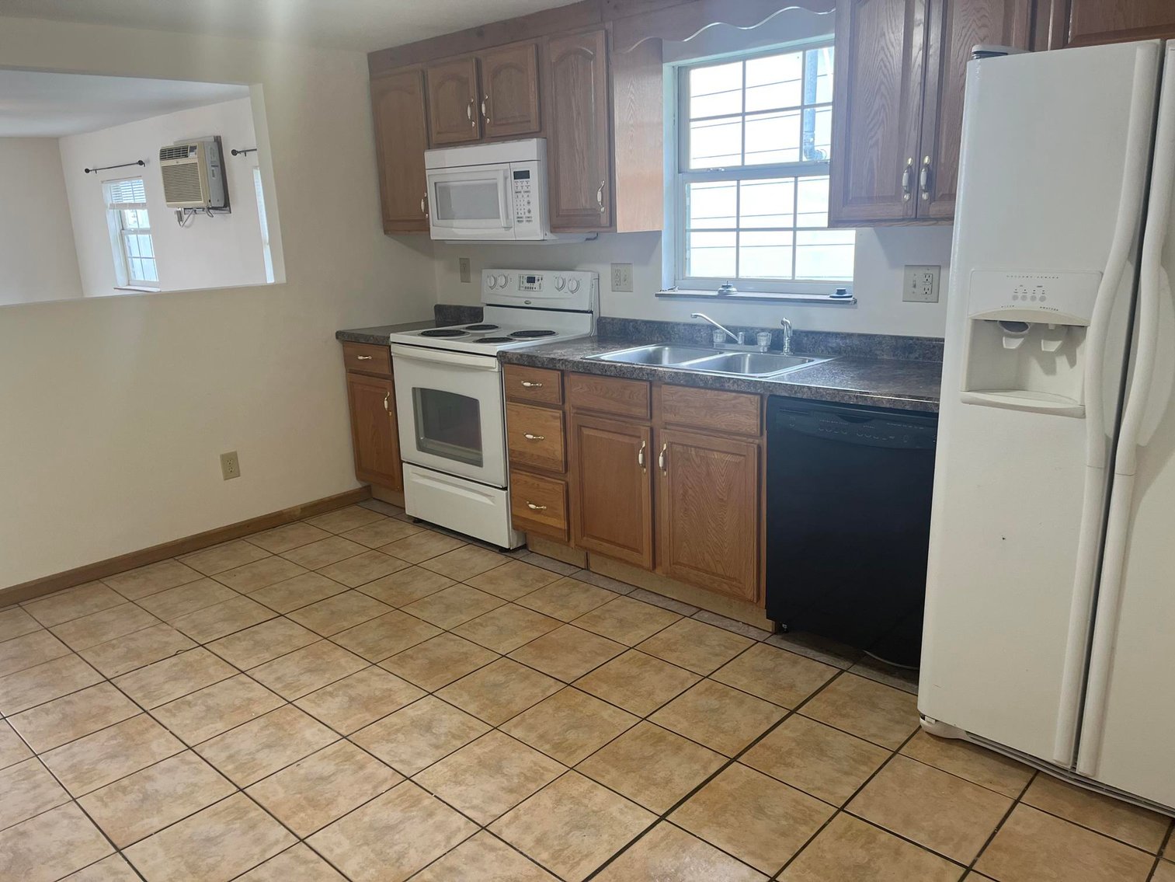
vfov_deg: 53.1
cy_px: 441
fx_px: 883
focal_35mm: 26
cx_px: 588
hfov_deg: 67.3
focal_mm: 5.1
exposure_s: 1/60
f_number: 1.6
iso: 80
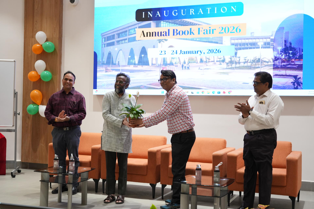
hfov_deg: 42.7
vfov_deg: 29.2
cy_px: 104
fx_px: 401
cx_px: 157
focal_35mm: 46
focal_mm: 46
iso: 1600
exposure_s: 1/160
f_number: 4
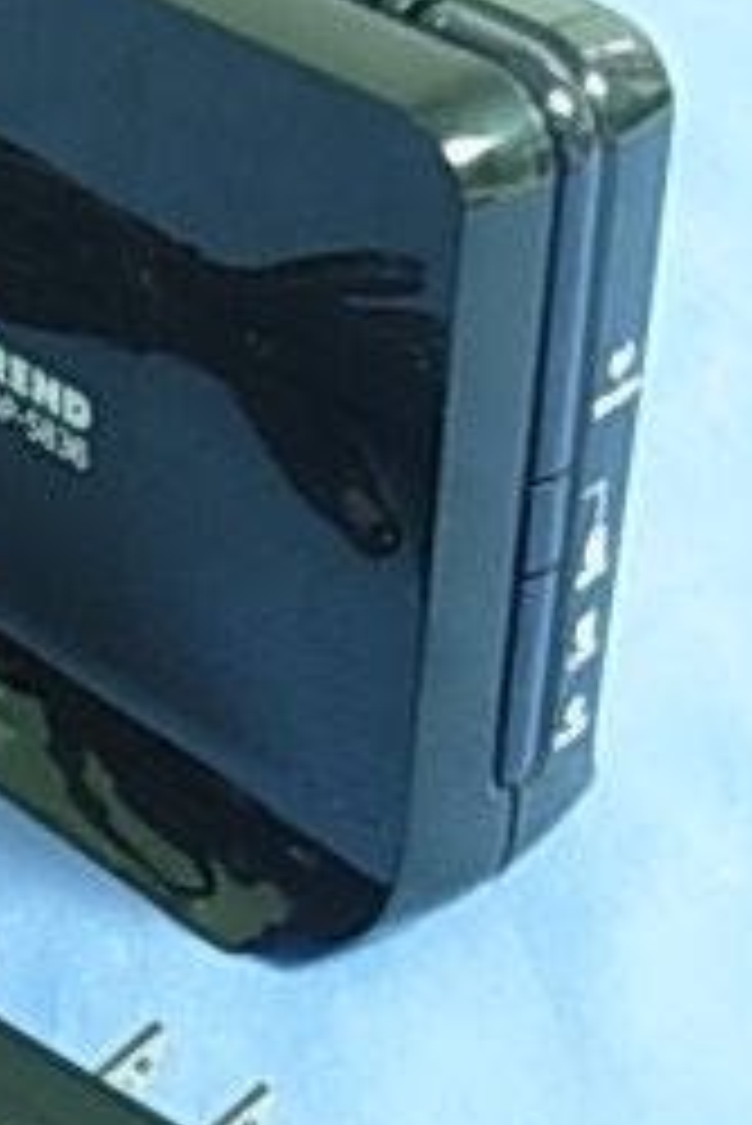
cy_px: 680
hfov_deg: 13.3
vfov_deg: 20.2
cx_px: -63
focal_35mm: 101
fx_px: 3160
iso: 188
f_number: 2.9
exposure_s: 1/4
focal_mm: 6.3
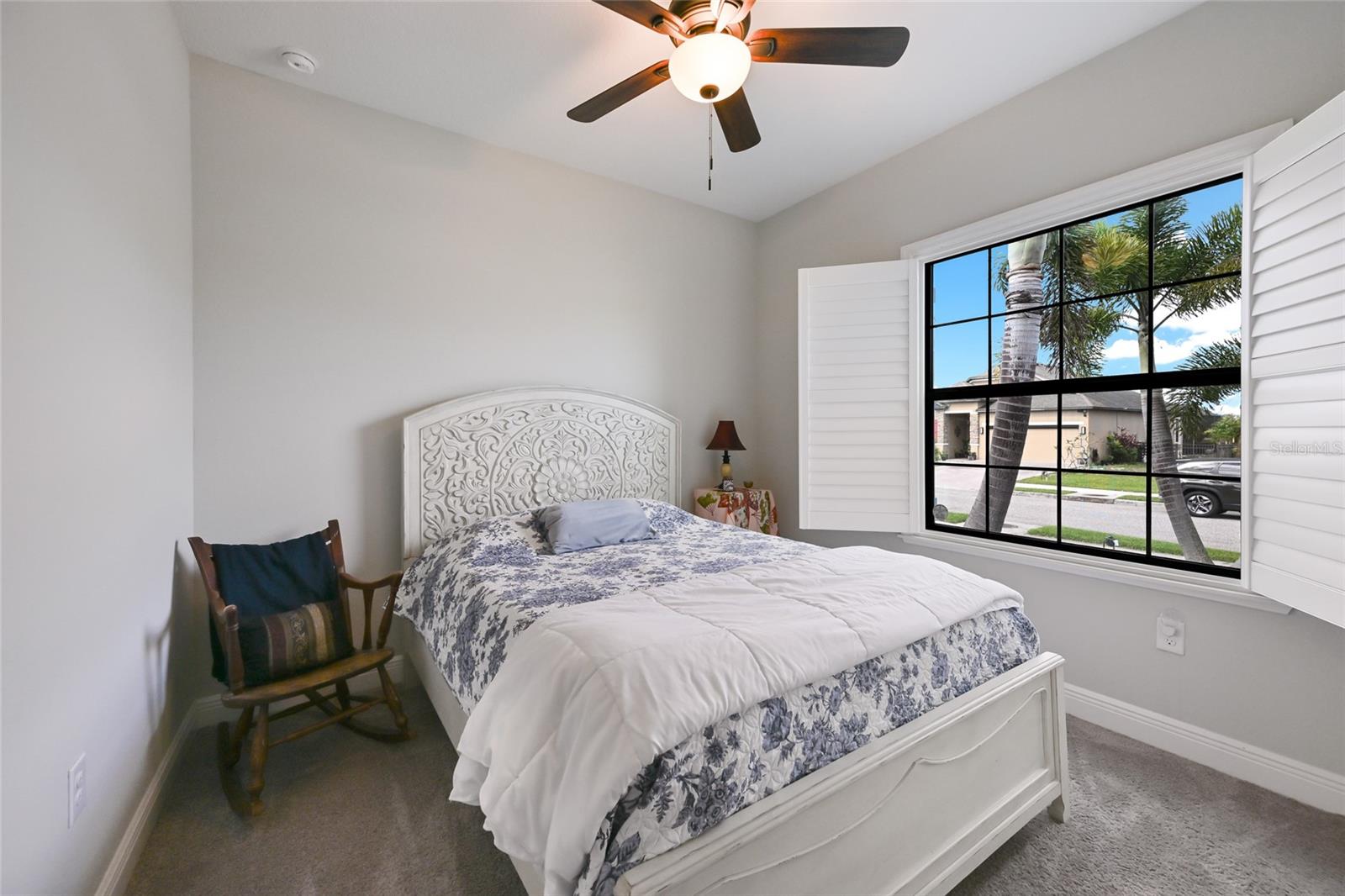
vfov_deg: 81.2
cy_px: 448
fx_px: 523
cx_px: 672
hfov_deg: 104.3
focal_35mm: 14
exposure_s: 1/160
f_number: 8
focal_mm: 14
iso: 800
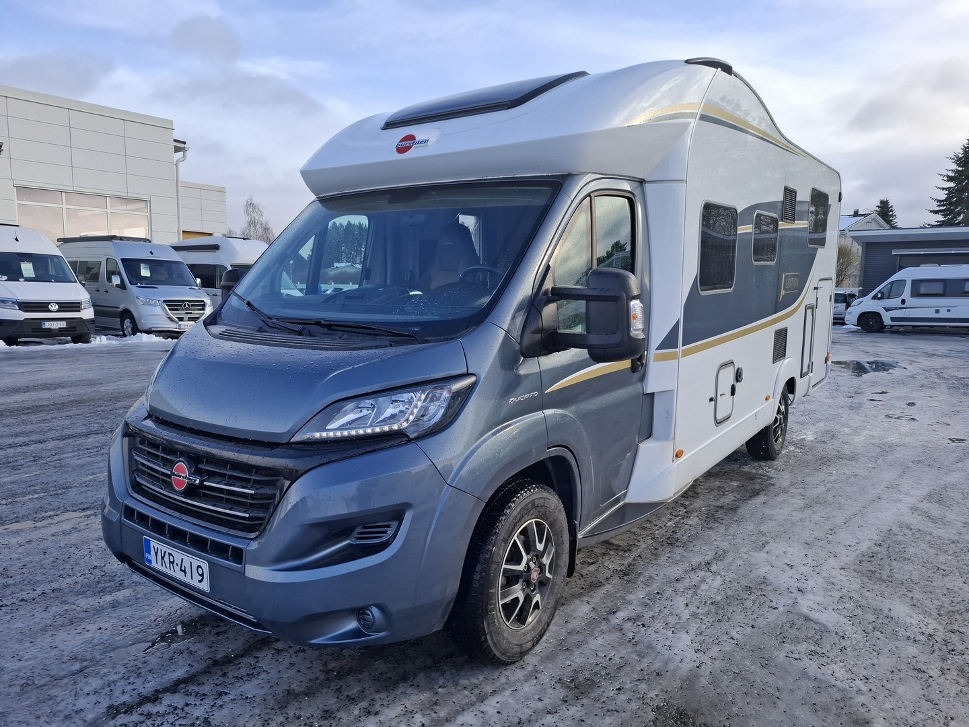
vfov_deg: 58.9
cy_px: 364
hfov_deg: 73.9
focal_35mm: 23
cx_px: 484
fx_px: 644
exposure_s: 1/1053
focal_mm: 5.54
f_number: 1.8
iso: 50
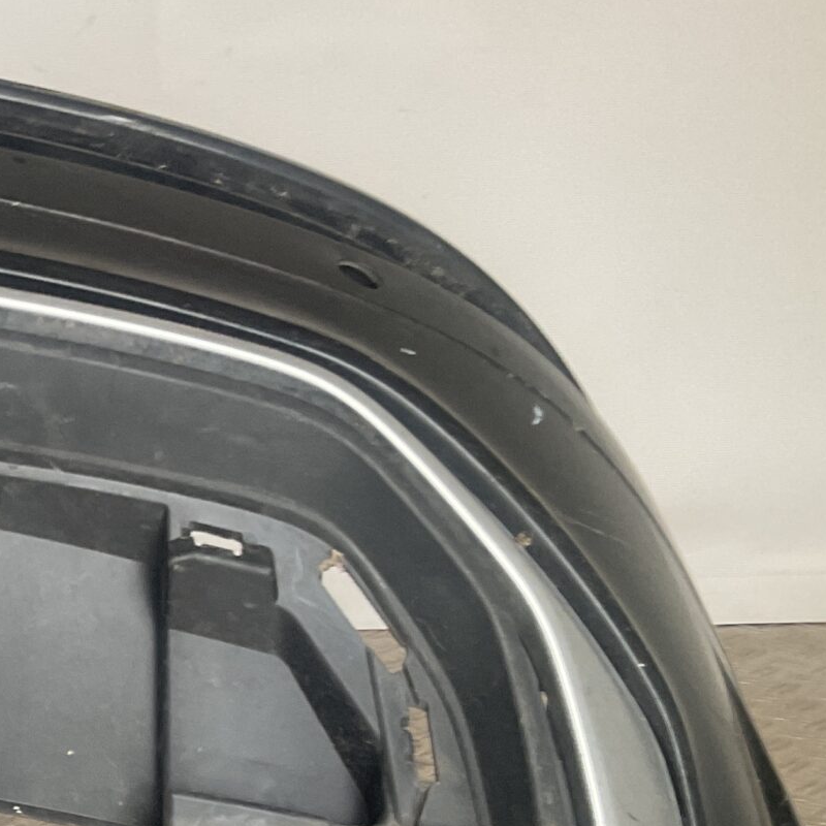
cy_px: 755
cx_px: -319
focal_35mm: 82
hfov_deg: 19.1
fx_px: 2214
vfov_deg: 20.7
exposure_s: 1/50
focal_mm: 3
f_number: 1.8
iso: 40
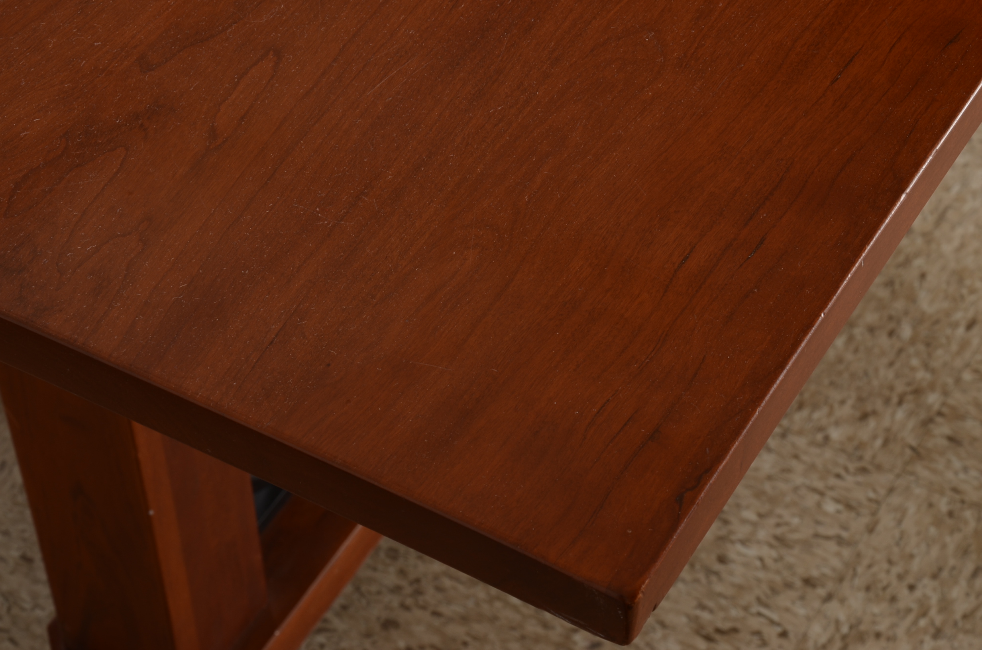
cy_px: 325
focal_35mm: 99
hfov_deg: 20.7
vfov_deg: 13.8
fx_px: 2695
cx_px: 491
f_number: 14
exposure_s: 1/125
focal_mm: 66
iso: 125
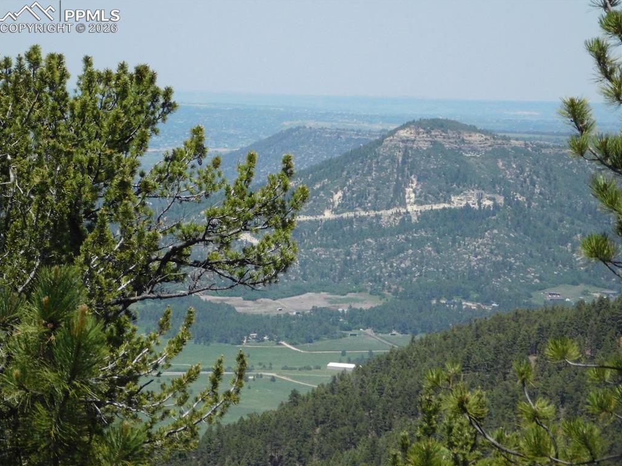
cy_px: 233
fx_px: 4186
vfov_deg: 6.4
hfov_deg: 8.5
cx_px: 310
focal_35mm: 233
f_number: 11.2
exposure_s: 1/1000
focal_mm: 41.3
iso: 800
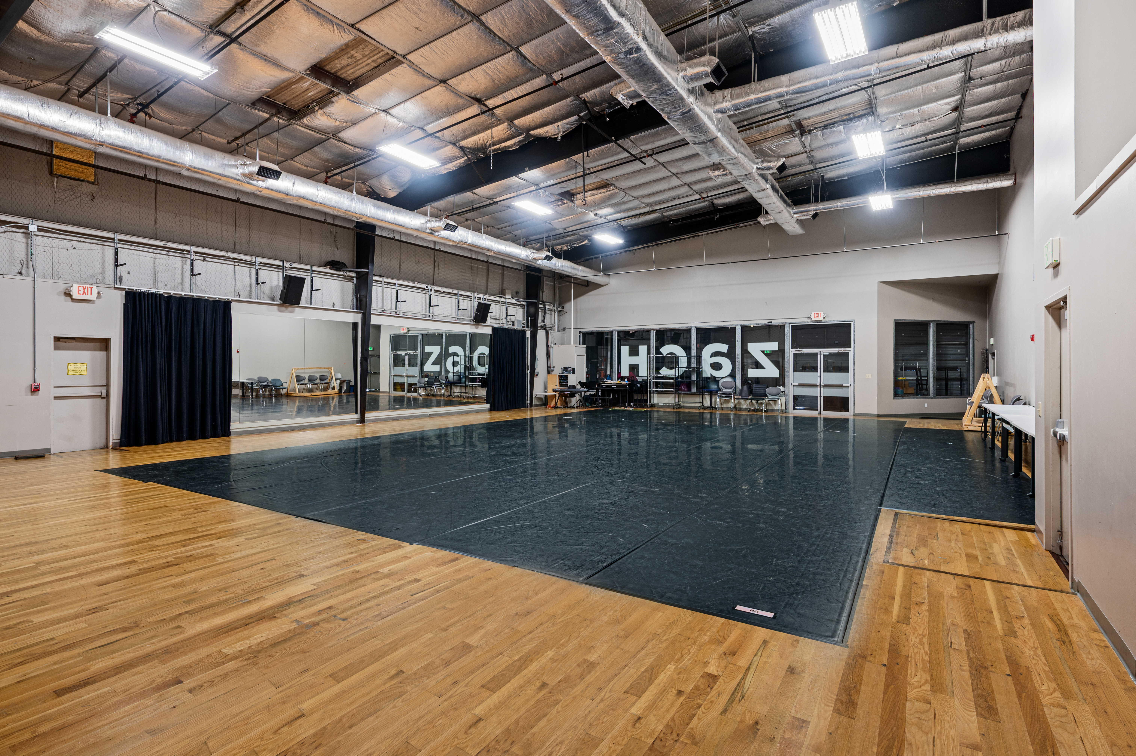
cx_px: 568
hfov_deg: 91.7
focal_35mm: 18
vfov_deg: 68.8
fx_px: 552
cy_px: 378
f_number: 8
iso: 320
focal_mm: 17.5
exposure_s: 1/1.67
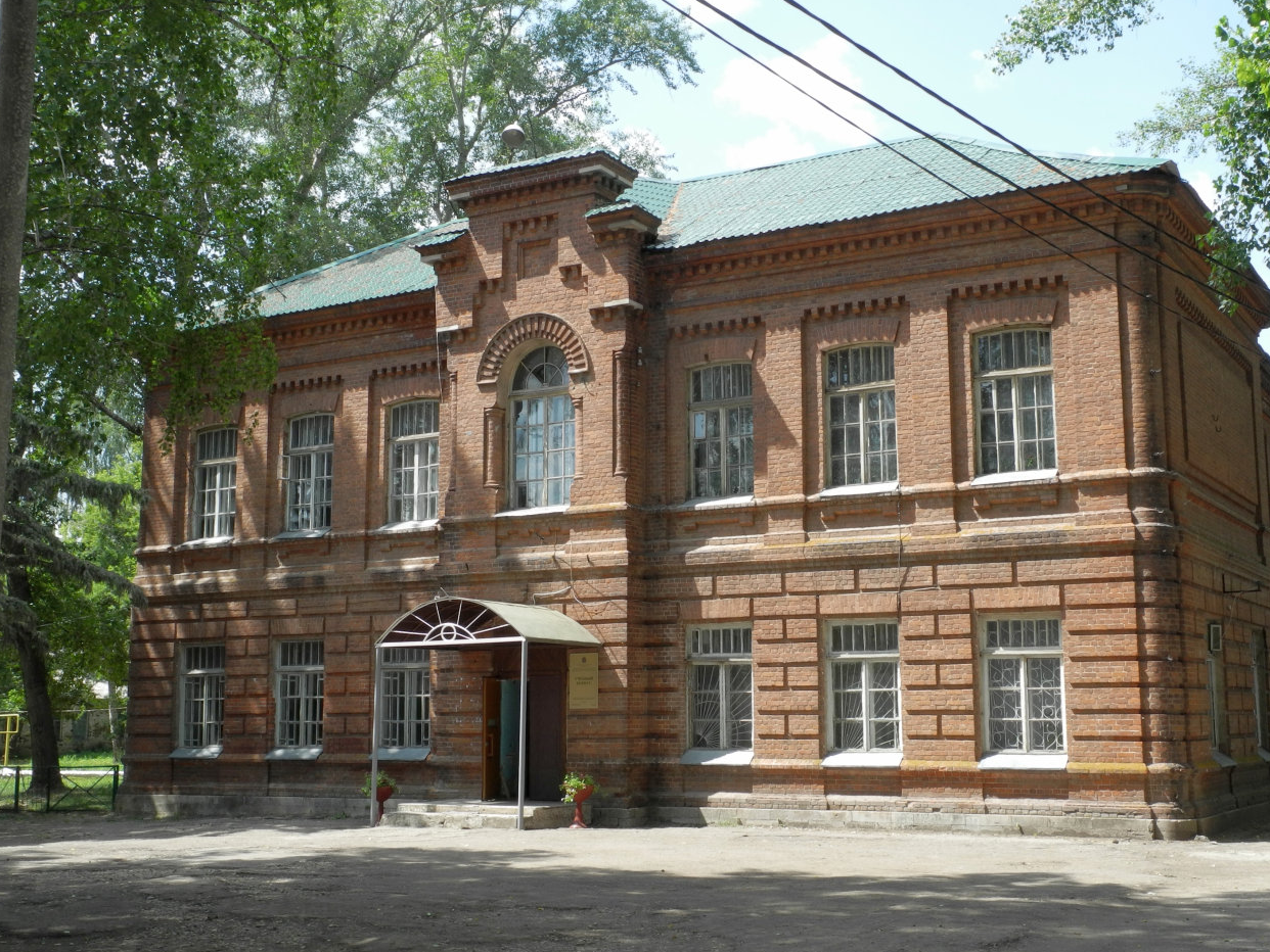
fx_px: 1615
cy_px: 465
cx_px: 669
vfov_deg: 32.9
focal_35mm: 44
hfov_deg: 42.9
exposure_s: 1/100
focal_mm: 8.8
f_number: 8
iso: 100
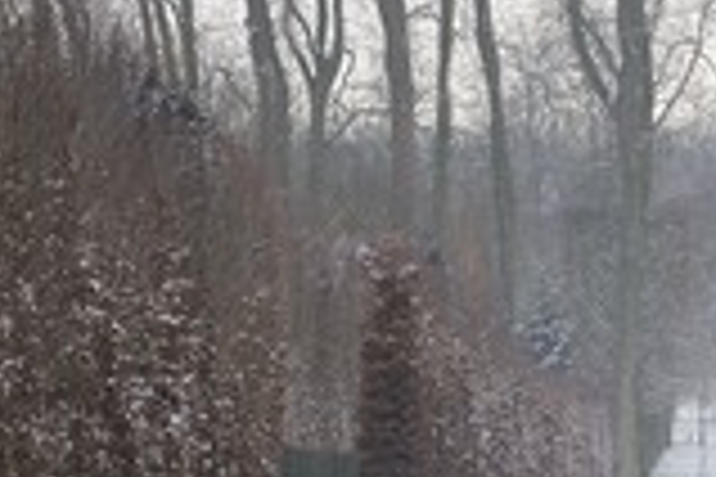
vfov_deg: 3.4
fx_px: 8154
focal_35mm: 410
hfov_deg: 5.0
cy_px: 243
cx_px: 730
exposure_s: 1/160
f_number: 6.3
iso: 400
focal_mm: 155
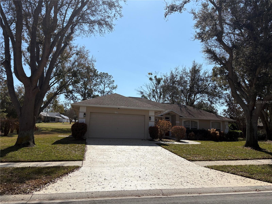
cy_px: 102
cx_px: 136
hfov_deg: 67.3
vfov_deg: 53.1
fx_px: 204
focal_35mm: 26
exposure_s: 1/8850
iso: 50
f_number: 1.6
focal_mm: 5.96
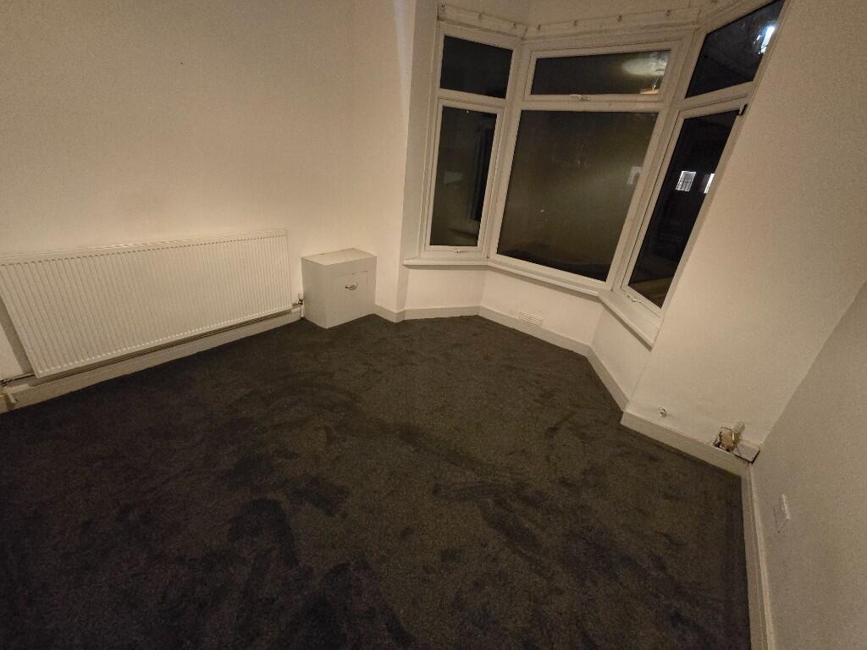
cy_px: 325
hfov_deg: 106.2
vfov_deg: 89.9
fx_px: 326
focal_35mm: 13
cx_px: 434
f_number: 2.2
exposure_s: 1/50
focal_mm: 2.2
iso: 1600
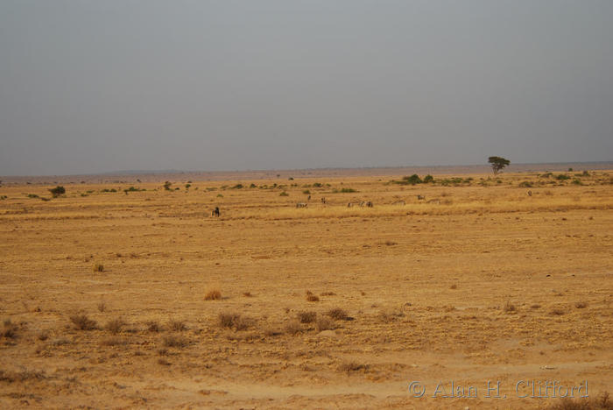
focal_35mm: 120
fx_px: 2045
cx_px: 306
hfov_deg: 17.0
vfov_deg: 11.4
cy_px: 205
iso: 100
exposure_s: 1/400
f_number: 5
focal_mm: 80
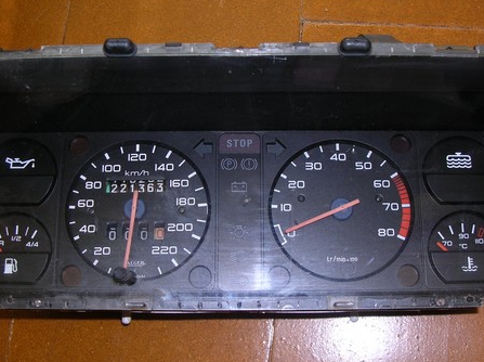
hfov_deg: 40.5
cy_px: 200
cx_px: 253
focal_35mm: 47
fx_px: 656
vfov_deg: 30.8
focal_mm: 5.8
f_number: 2.8
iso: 50
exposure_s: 1/60.1
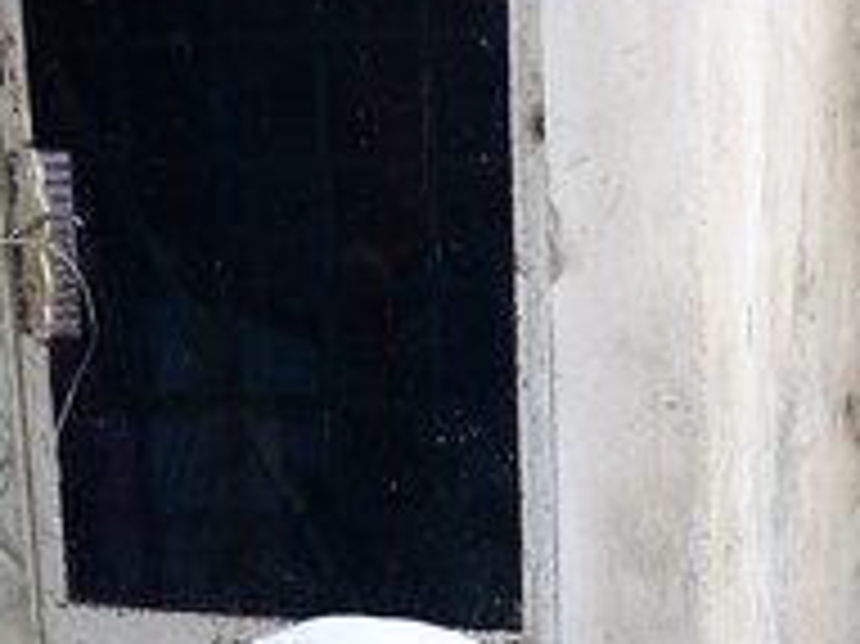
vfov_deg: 13.7
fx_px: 2607
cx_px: 621
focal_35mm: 105
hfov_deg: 18.6
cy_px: 770
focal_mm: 32
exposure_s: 1/125
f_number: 5.6
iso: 320
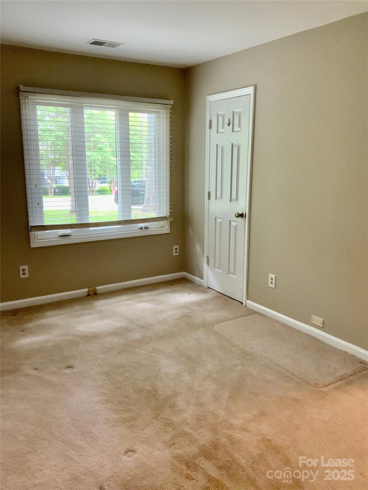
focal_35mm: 29
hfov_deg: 48.2
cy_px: 245
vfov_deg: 61.7
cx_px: 184
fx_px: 411
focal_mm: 3
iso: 200
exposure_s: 1/60
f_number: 1.8
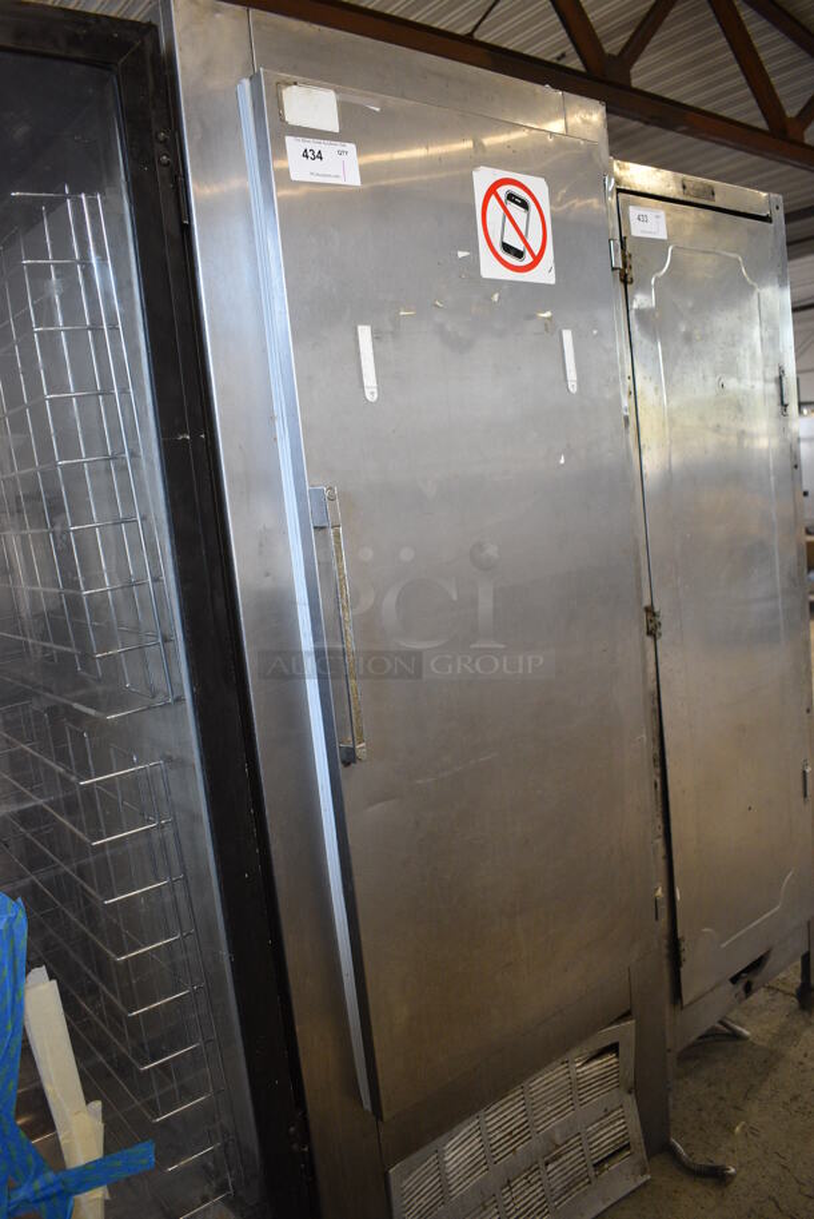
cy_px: 610
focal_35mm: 27
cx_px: 407
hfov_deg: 48.0
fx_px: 914
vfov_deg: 67.3
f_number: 3.5
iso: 1400
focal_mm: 18
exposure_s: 1/125
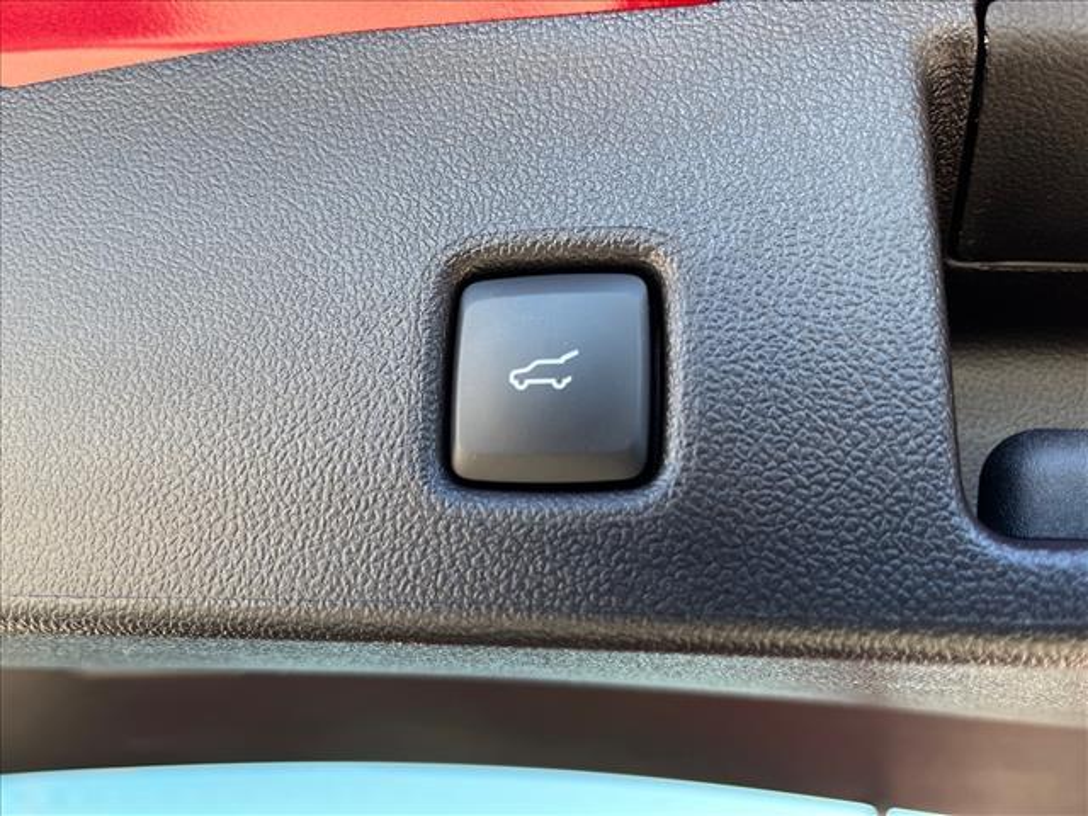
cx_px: 544
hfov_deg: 67.3
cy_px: 408
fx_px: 817
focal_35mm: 26
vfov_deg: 53.1
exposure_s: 1/100
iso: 80
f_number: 1.6
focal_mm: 5.1
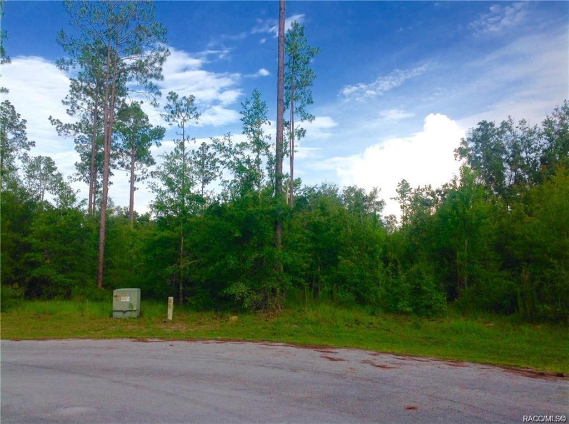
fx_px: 574
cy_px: 212
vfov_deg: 40.6
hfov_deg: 52.7
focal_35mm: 35
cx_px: 284
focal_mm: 4.28
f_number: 2.4
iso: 50
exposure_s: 1/916
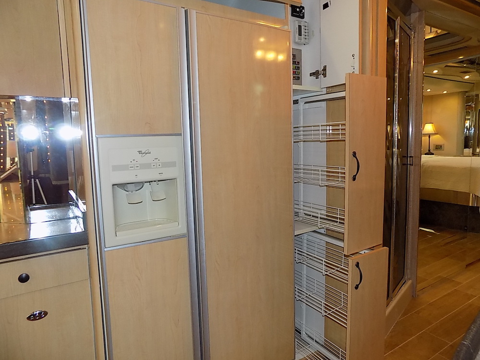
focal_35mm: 23
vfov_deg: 58.9
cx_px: 240
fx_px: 319
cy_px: 180
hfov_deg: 73.9
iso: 200
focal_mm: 4
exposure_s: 1/30
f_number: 3.1
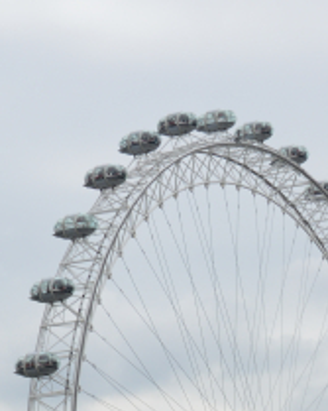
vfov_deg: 11.0
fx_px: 2089
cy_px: 498
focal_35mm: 172
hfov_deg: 9.0
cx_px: 210
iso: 100
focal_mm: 32
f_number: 8
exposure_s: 1/250
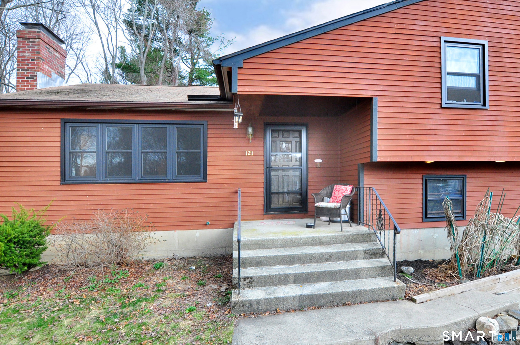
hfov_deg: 100.5
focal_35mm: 15
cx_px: 260
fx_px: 216
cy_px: 172
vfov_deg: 77.2
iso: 800
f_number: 8
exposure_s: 1/80
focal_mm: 10
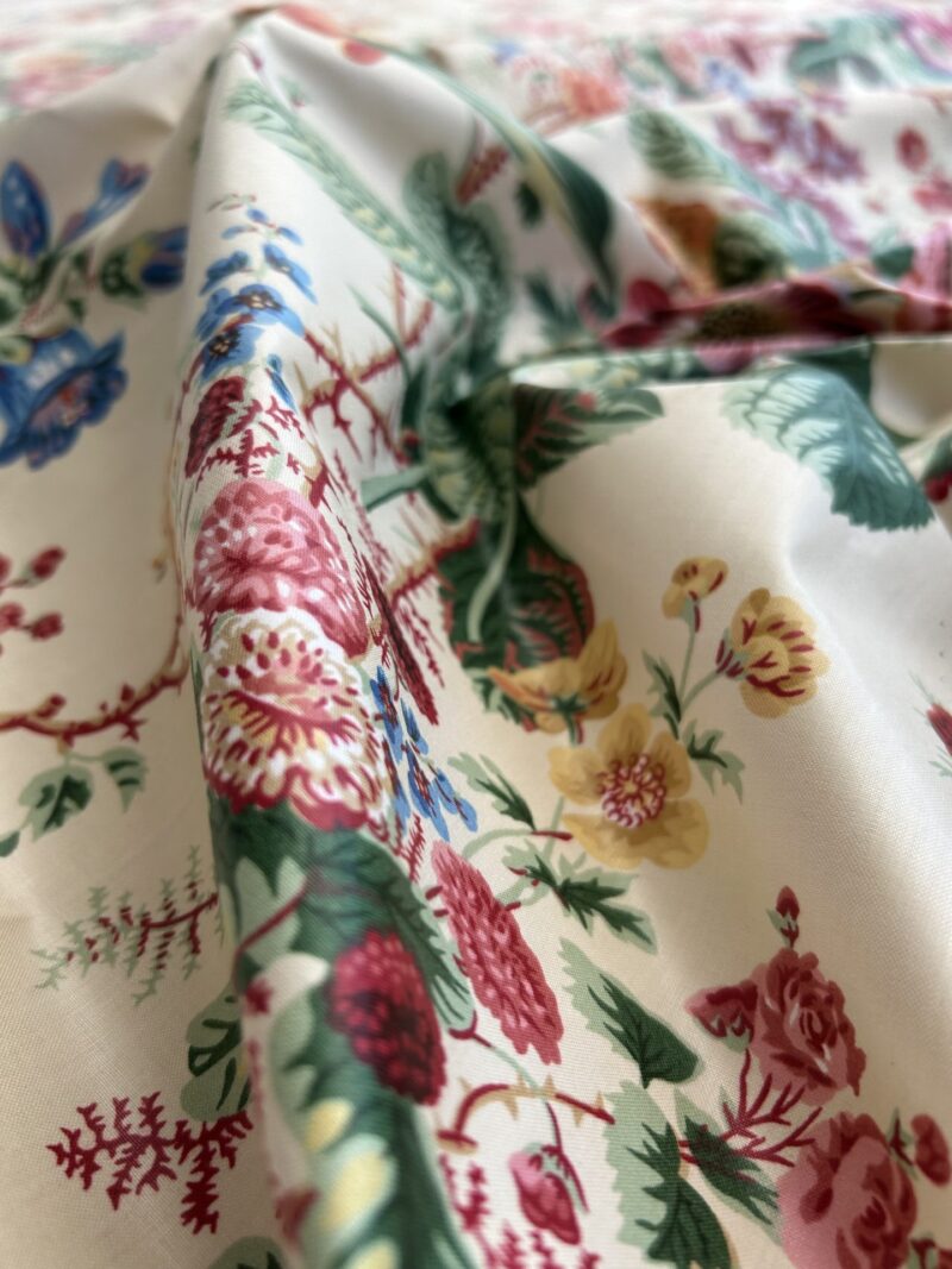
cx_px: 476
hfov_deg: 53.1
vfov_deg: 67.3
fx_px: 954
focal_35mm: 26
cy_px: 634
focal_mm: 5.7
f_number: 1.5
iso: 50
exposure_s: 1/965
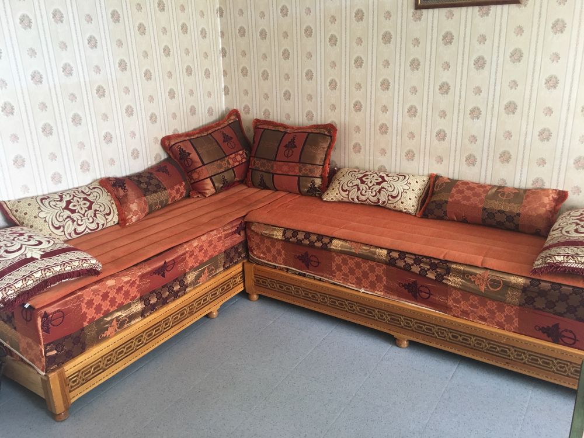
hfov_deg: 61.7
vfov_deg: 48.2
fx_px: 489
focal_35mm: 29
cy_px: 219
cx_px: 292
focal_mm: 4.15
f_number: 2.2
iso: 64
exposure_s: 1/17
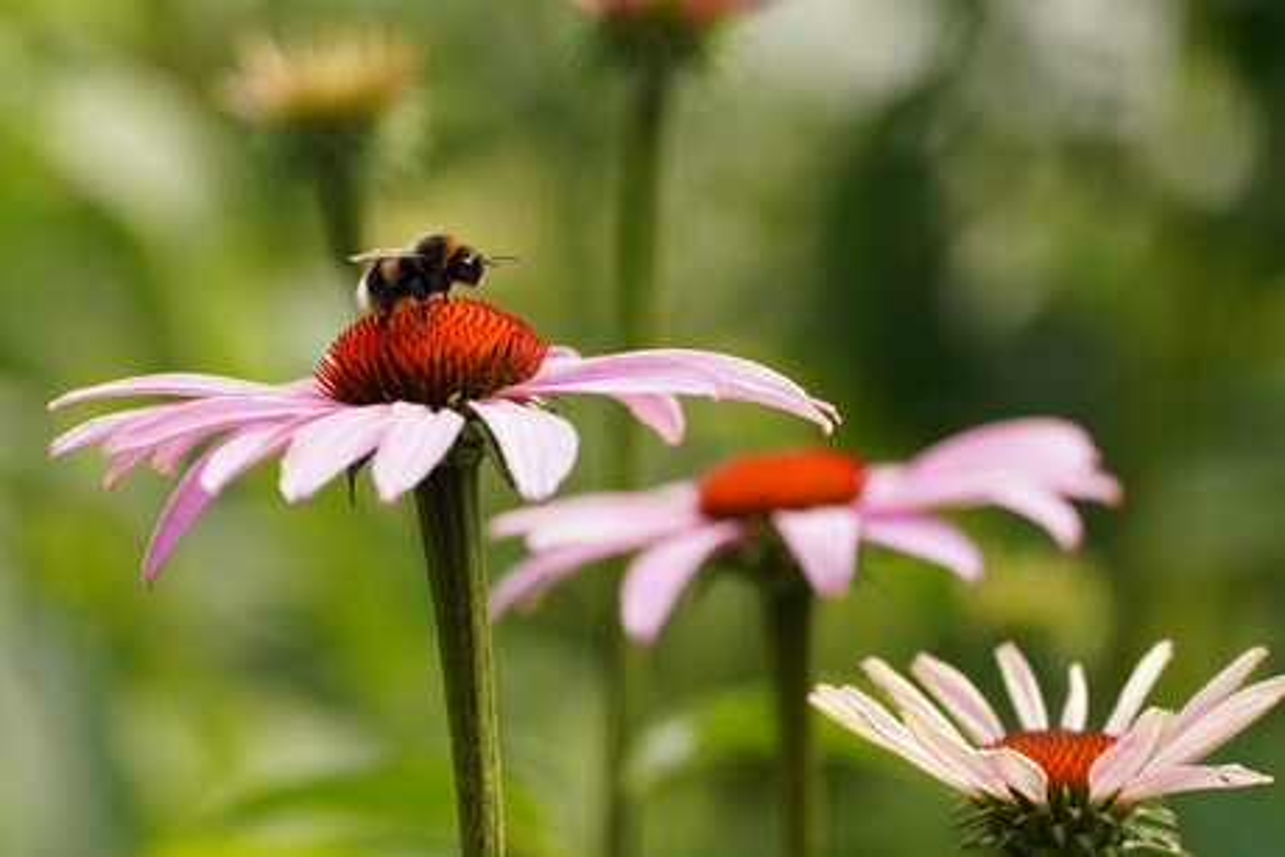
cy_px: 428
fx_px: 9247
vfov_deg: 5.3
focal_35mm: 259
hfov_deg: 7.9
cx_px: 642
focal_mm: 259
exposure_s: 1/500
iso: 800
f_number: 5.6
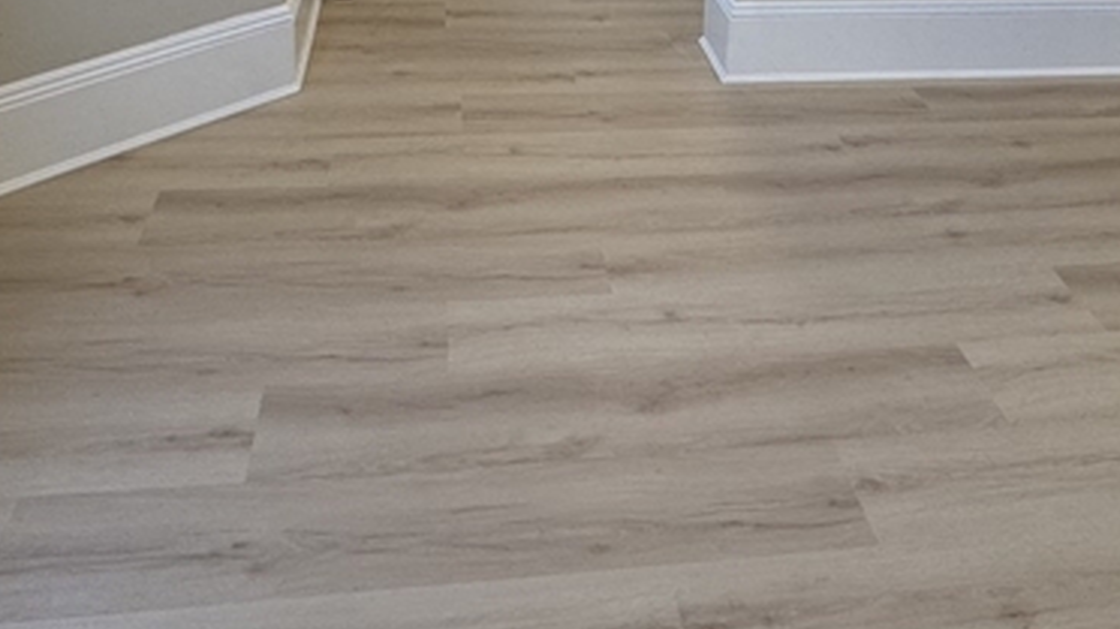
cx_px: 653
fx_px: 1247
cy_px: -175
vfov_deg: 24.8
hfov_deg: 48.2
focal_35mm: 42
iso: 100
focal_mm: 2.22
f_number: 2.2
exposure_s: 1/120
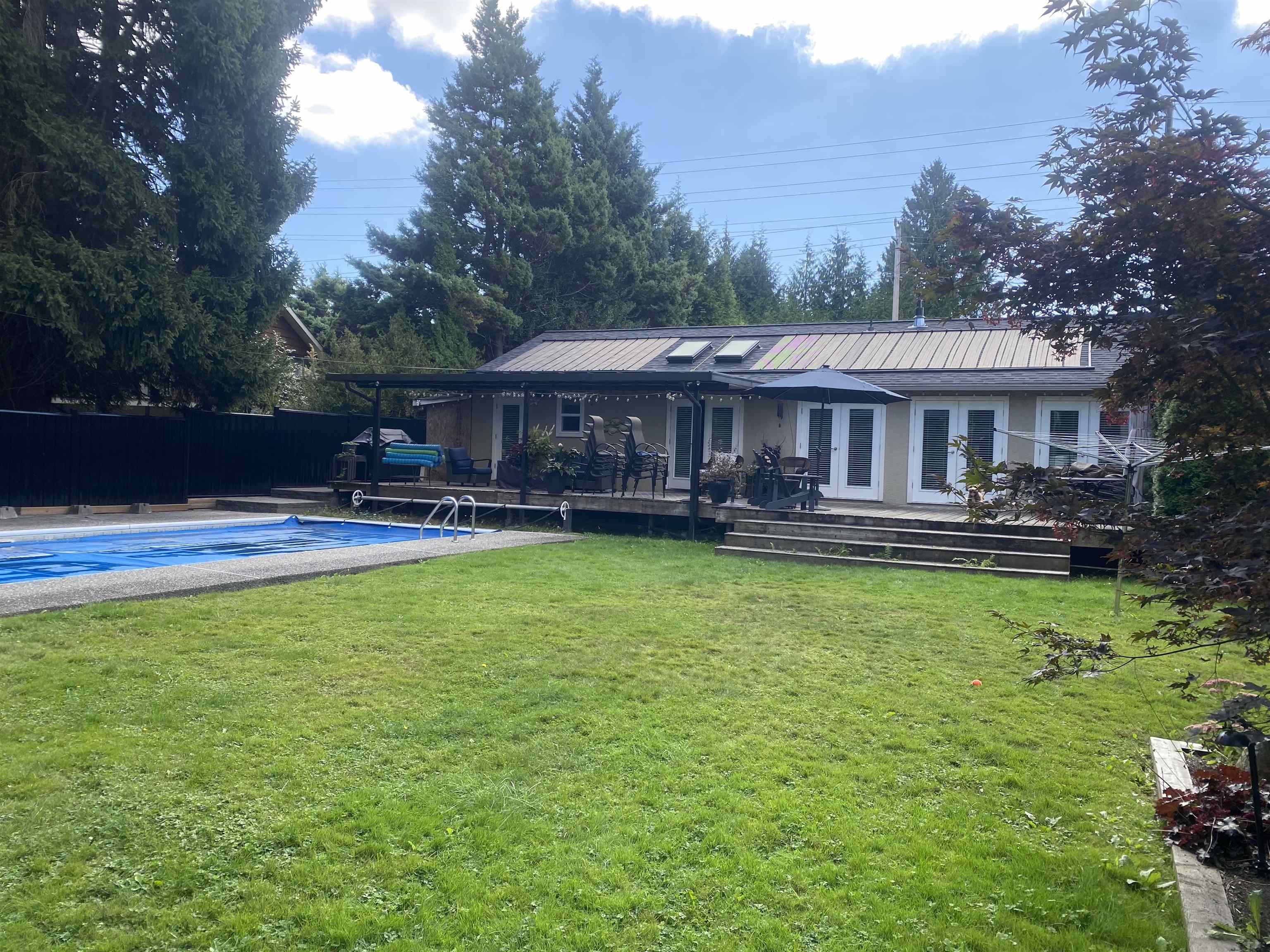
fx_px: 954
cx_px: 635
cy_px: 476
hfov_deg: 67.3
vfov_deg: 53.1
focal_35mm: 26
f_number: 1.8
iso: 32
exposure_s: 1/690
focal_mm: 4.25
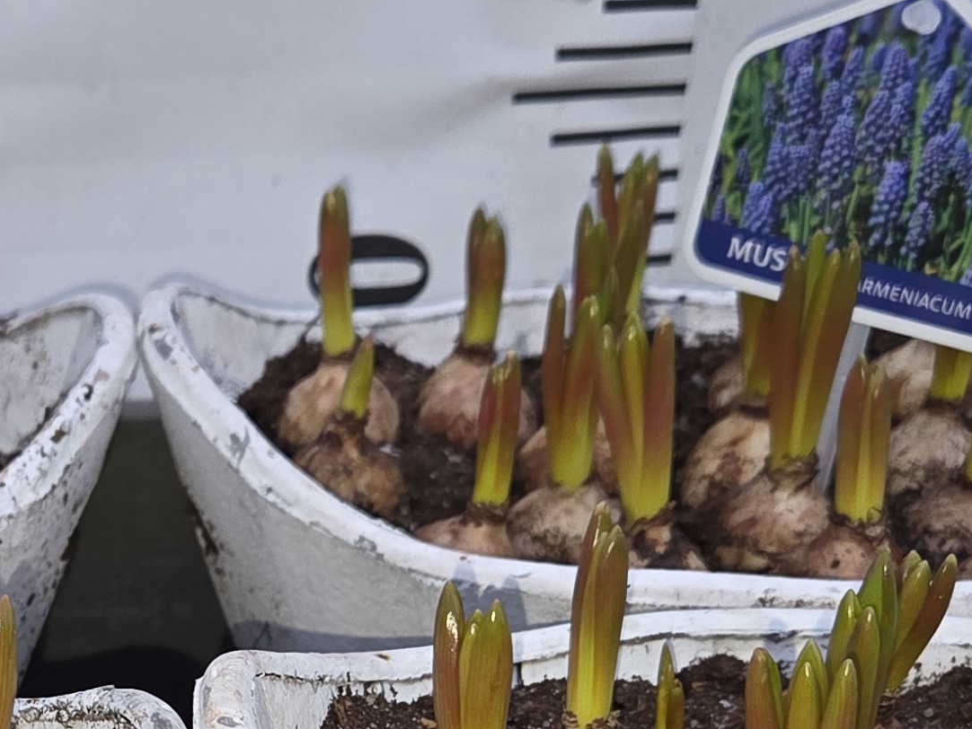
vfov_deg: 16.9
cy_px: 778
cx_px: 42
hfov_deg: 22.3
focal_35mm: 85
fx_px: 2387
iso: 640
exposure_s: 1/33.3
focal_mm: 5.4
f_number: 1.8
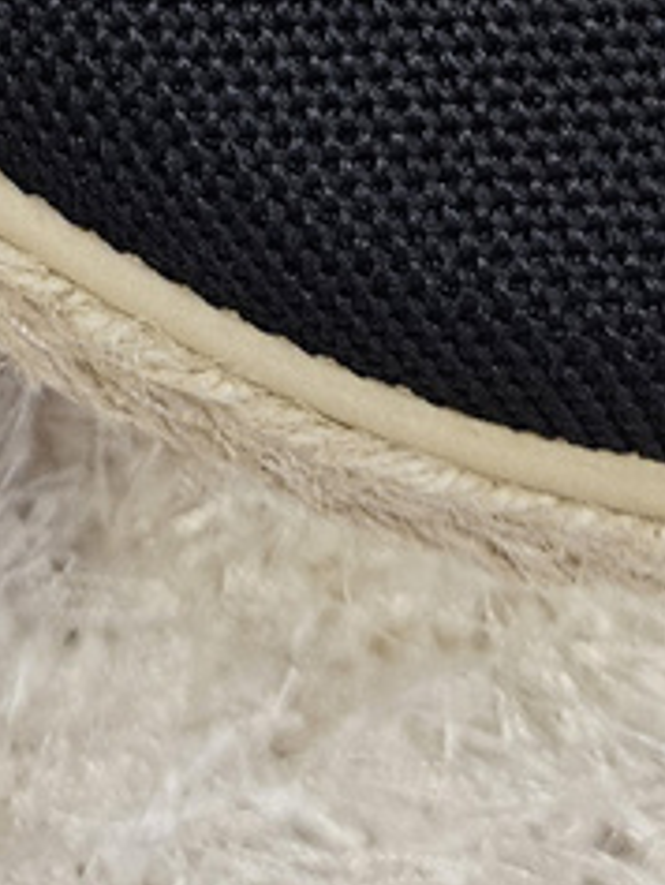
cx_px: -43
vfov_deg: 13.0
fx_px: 3225
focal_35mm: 126
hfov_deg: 11.6
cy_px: -1019
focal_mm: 5.4
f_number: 1.8
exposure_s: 1/100
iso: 500
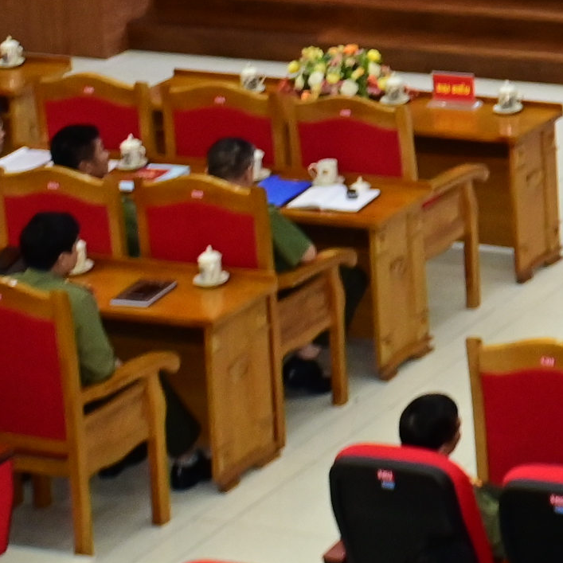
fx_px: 3128
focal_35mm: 170
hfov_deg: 9.8
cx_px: 961
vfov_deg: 10.1
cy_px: -194
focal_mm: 32
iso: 2000
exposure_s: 1/200
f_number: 5
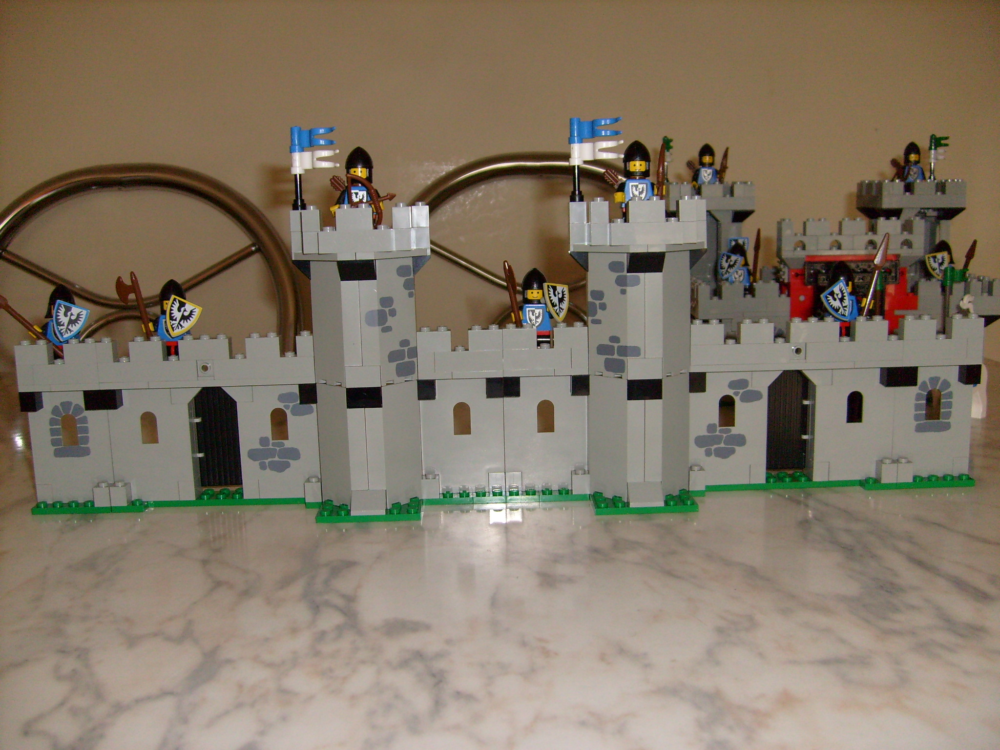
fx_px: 1011
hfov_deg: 52.6
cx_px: 500
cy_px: 375
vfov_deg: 40.7
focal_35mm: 35
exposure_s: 1/45
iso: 100
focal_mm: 5.8
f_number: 2.8
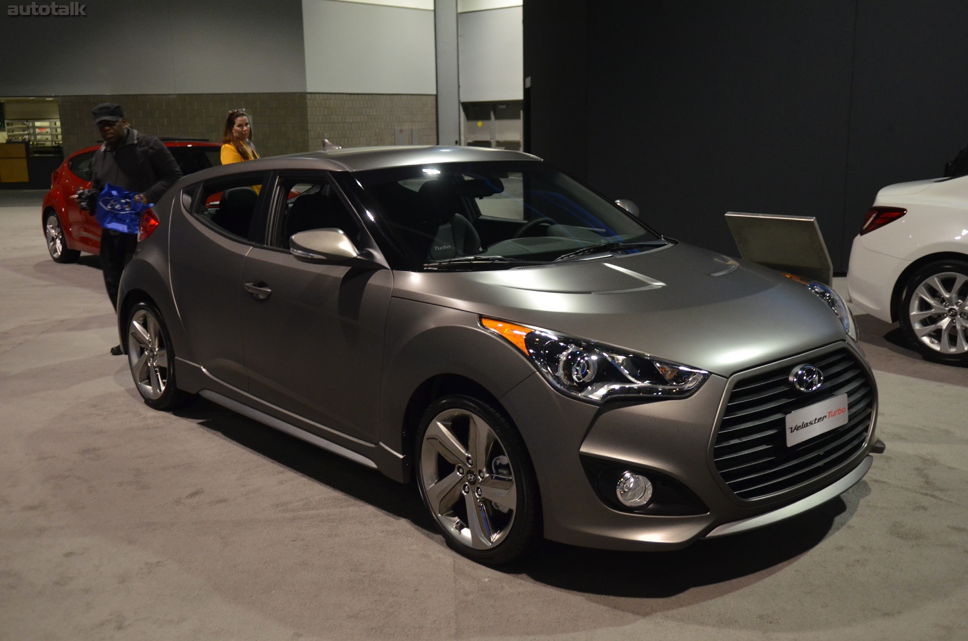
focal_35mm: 36
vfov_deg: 36.7
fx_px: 966
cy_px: 320
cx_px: 484
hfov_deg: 53.2
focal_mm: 24
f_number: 2.8
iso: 1600
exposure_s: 1/60
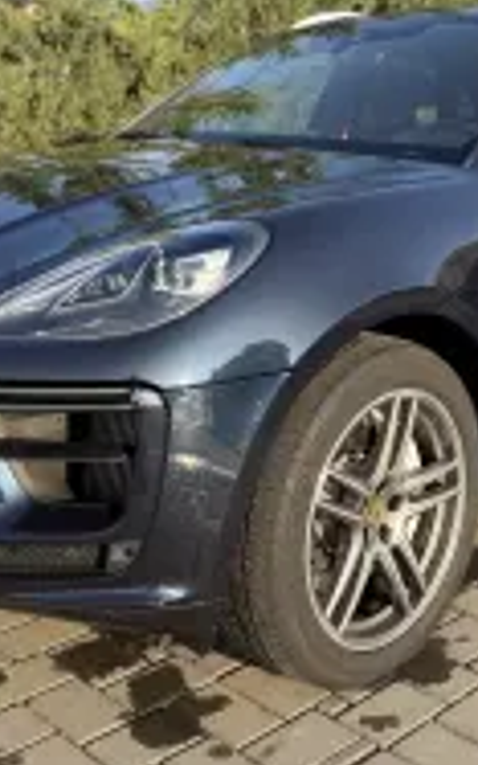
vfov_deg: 40.7
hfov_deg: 26.3
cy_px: 278
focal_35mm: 49
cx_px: 278
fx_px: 1021
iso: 100
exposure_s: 1/979
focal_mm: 6.76
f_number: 1.78
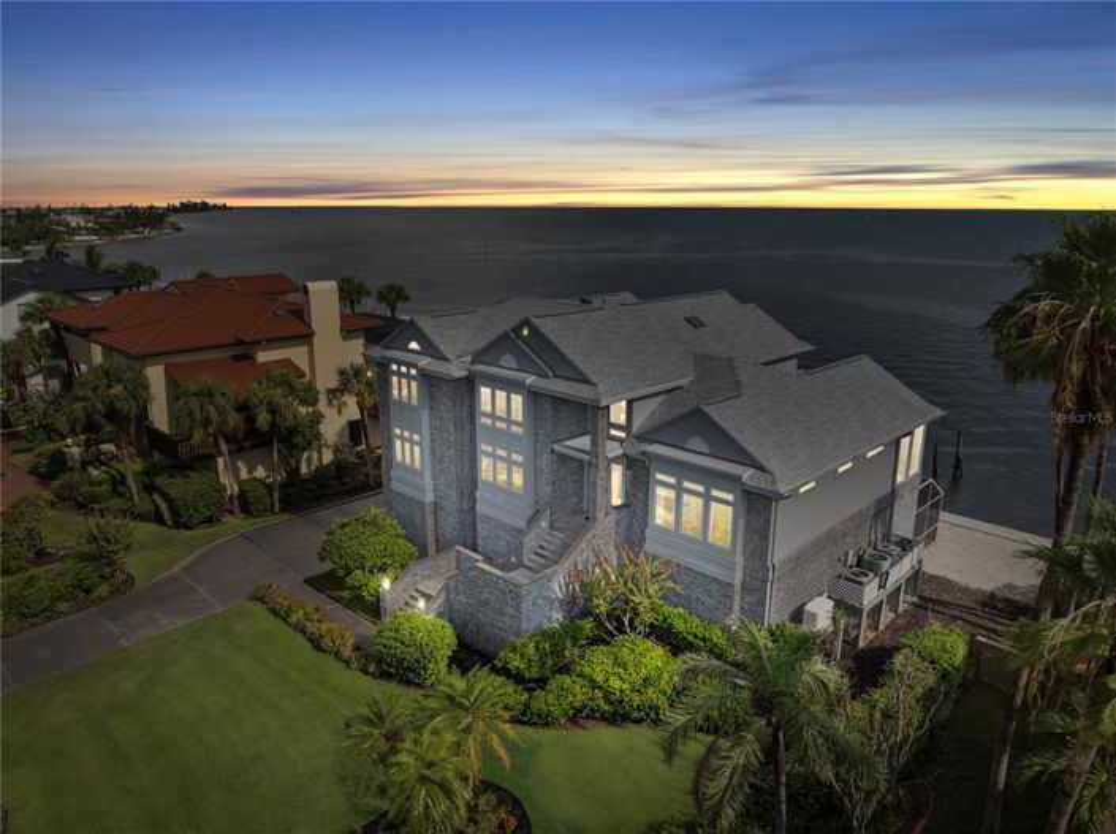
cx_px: 558
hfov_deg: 71.7
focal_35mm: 24
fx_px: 773
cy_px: 417
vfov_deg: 56.7
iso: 400
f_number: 2.8
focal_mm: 12.29
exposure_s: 1/320
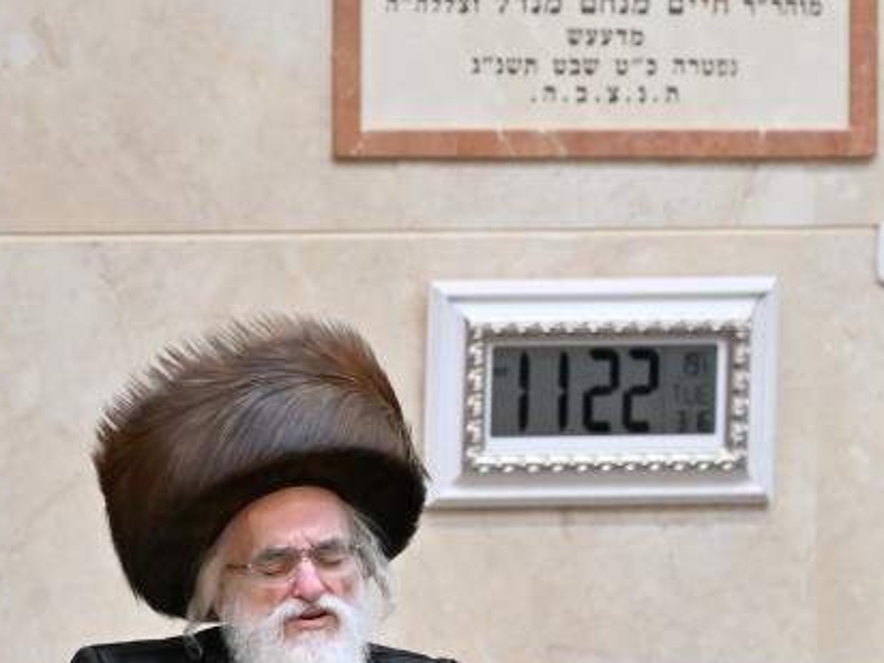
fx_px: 14658
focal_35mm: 574
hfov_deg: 3.5
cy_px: 624
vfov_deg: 2.6
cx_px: 491
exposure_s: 1/400
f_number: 2.8
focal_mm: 160
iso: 500
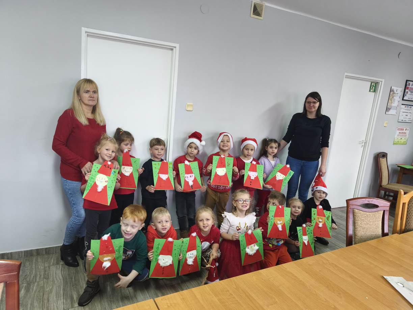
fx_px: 274
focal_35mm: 23
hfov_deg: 73.9
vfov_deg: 58.9
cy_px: 155
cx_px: 206
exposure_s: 1/50
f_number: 1.65
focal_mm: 6.18
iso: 640
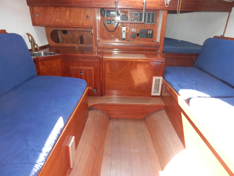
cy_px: 88
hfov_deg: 69.4
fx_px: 169
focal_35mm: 25
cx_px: 117
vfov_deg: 54.9
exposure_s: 1/30
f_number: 3
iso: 100
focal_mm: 4.5
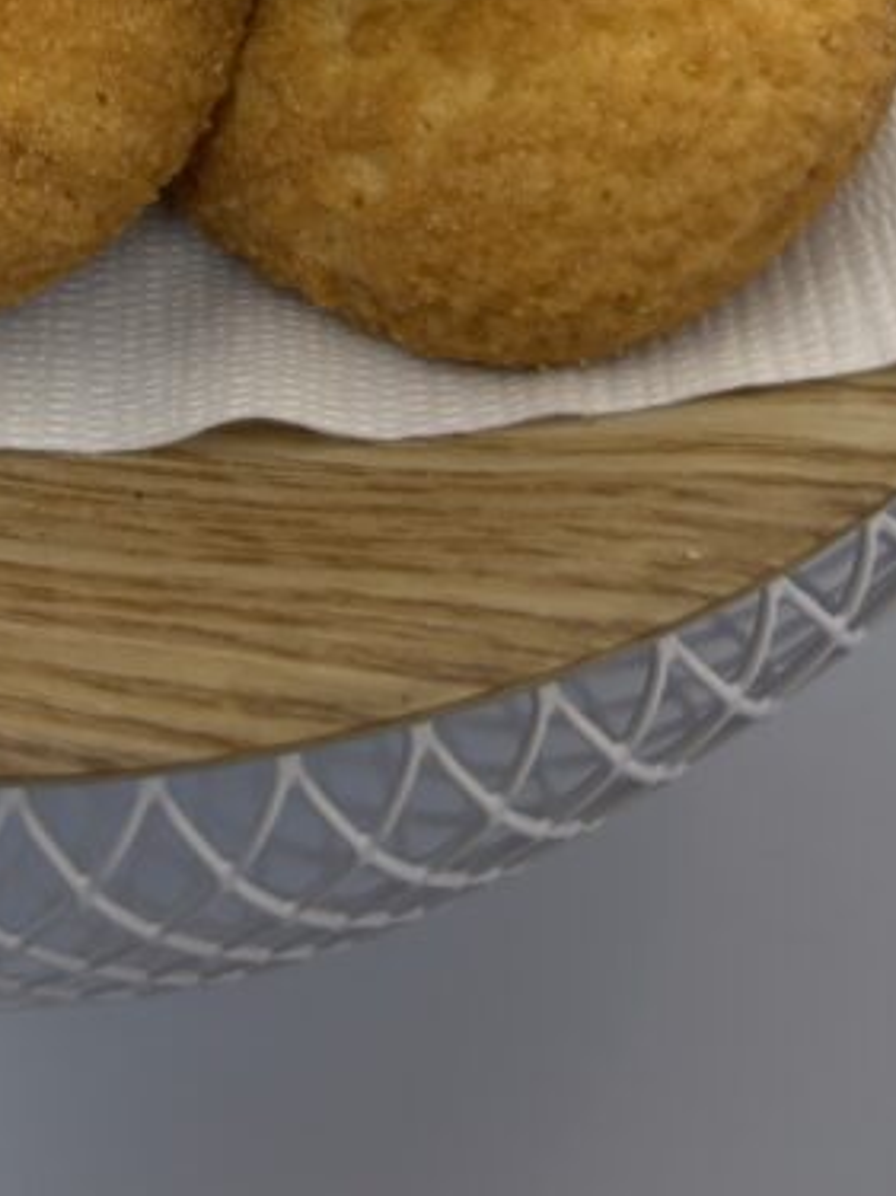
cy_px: -408
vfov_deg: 23.7
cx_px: -32
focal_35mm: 71
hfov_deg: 20.0
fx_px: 2452
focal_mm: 5.96
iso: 100
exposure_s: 1/120
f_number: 1.6
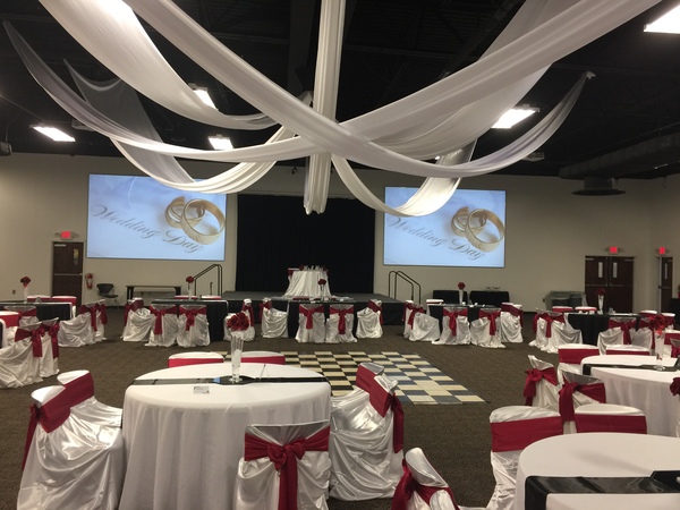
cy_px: 255
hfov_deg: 61.7
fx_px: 570
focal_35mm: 29
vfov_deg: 48.2
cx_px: 340
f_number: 2.2
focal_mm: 4.15
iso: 50
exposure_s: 1/15
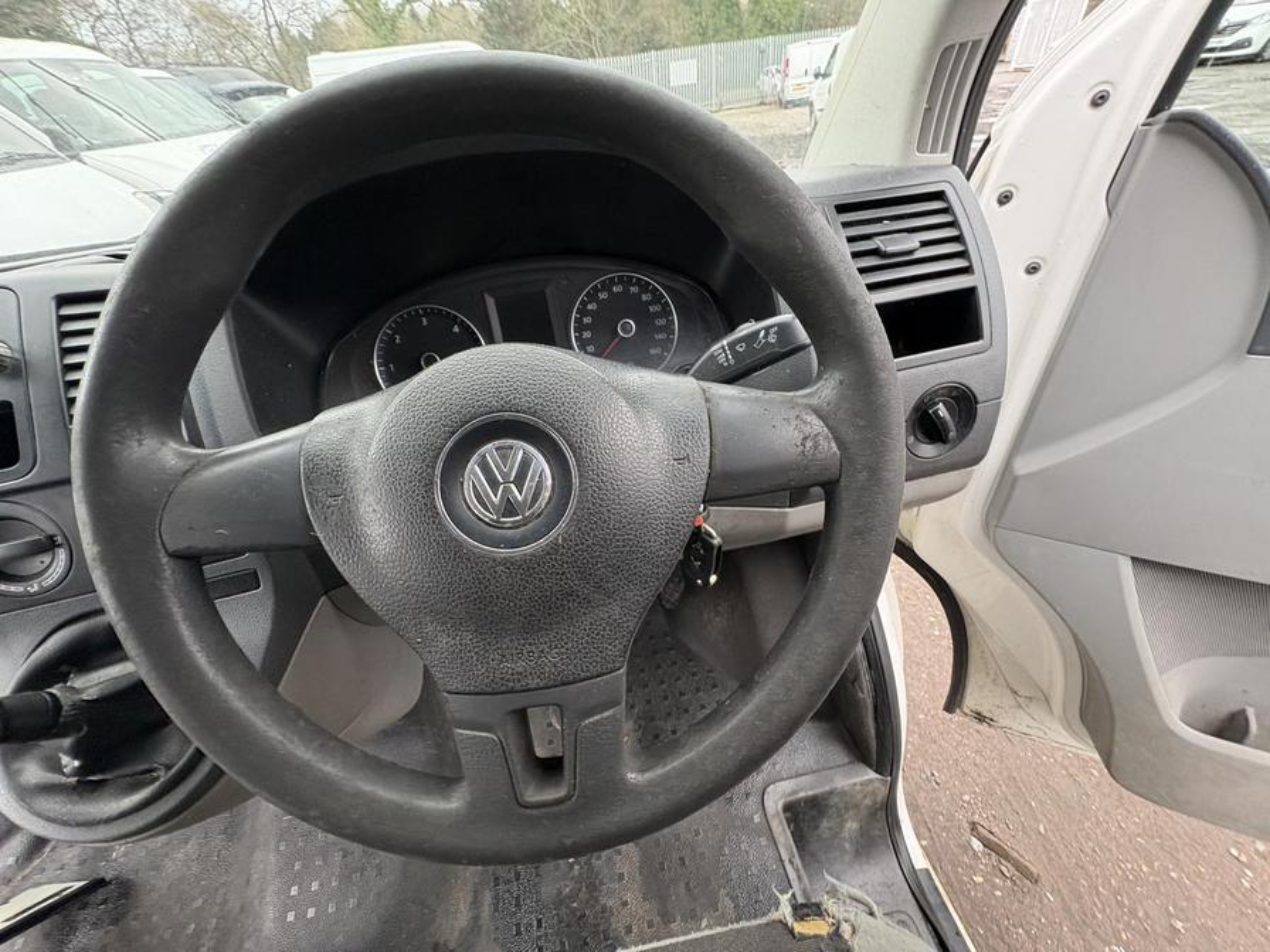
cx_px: 635
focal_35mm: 14
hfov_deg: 102.1
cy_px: 476
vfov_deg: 85.7
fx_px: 514
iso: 250
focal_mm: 2.22
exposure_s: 1/60
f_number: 2.2
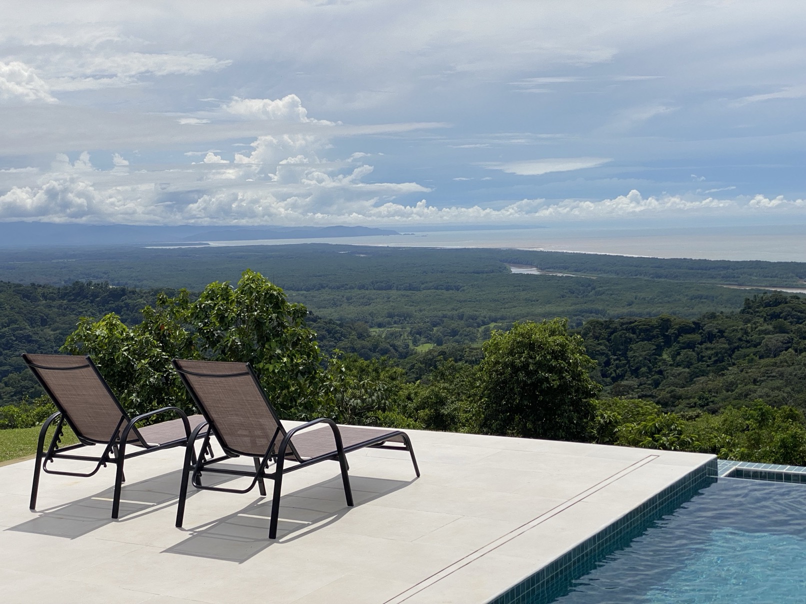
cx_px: 403
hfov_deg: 36.8
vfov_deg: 28.0
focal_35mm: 52
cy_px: 302
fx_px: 1211
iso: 25
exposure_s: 1/4785
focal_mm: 6
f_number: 2
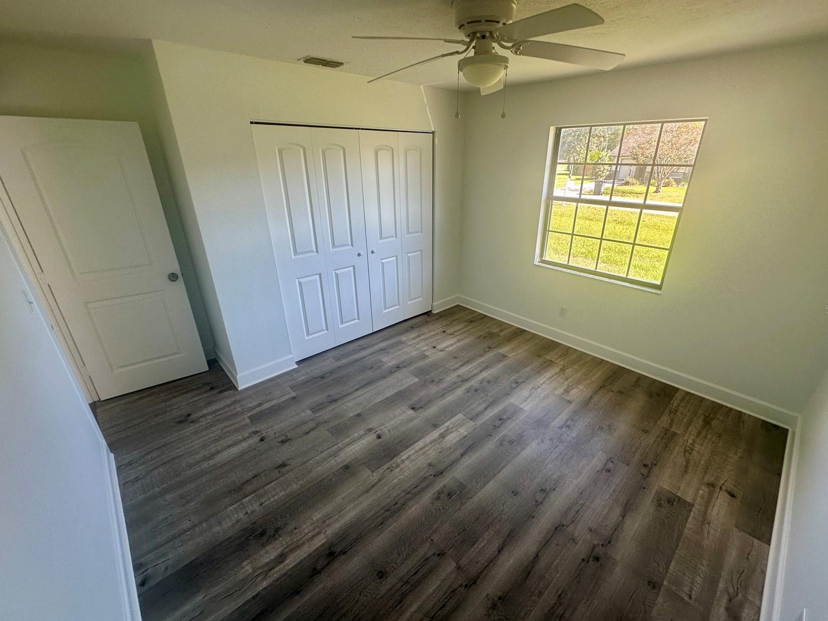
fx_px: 359
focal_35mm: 15
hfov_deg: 98.1
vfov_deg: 81.8
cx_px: 434
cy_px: 309
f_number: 2.2
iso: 64
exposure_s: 1/99
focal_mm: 2.22
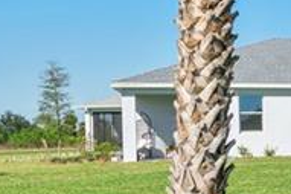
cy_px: 121
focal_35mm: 86
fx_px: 695
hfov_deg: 17.5
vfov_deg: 15.8
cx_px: 568
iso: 250
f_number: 5.6
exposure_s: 1/2000
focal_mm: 16
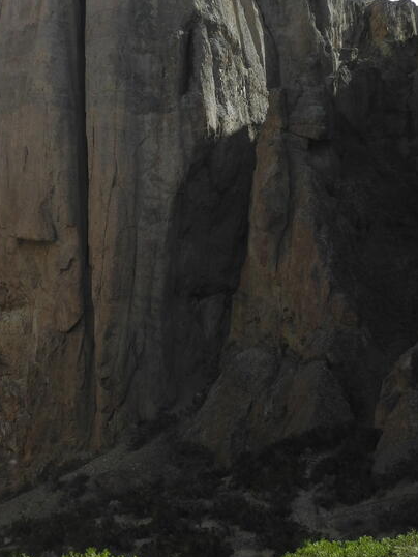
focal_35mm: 78
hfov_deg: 18.6
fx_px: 1255
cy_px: 213
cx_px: 35
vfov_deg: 24.9
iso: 100
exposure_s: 1/1000
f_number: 3.2
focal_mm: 8.8
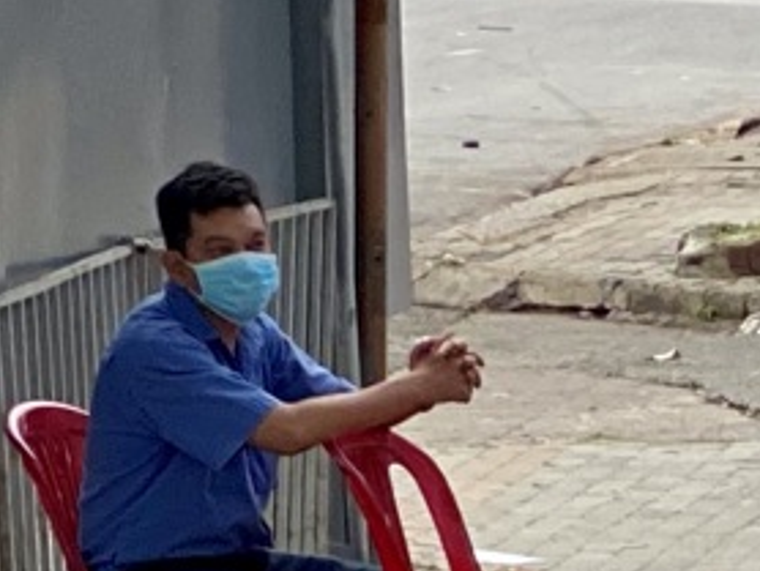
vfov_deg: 3.8
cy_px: 1464
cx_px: 1569
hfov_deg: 5.1
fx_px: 8416
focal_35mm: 383
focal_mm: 6
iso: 160
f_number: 2
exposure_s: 1/122
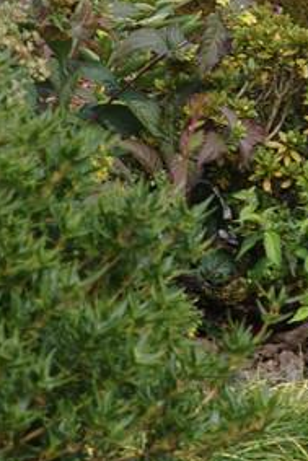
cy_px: 93
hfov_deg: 3.6
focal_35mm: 380
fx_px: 4870
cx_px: 447
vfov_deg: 5.4
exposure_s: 1/100
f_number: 10
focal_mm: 70
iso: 200
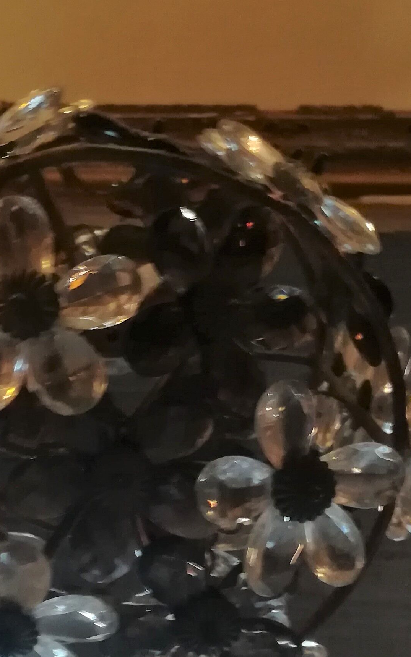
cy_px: 397
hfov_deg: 30.8
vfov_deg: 47.9
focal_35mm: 41
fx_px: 735
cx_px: 114
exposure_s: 1/25
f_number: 2.2
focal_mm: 3.83
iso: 400
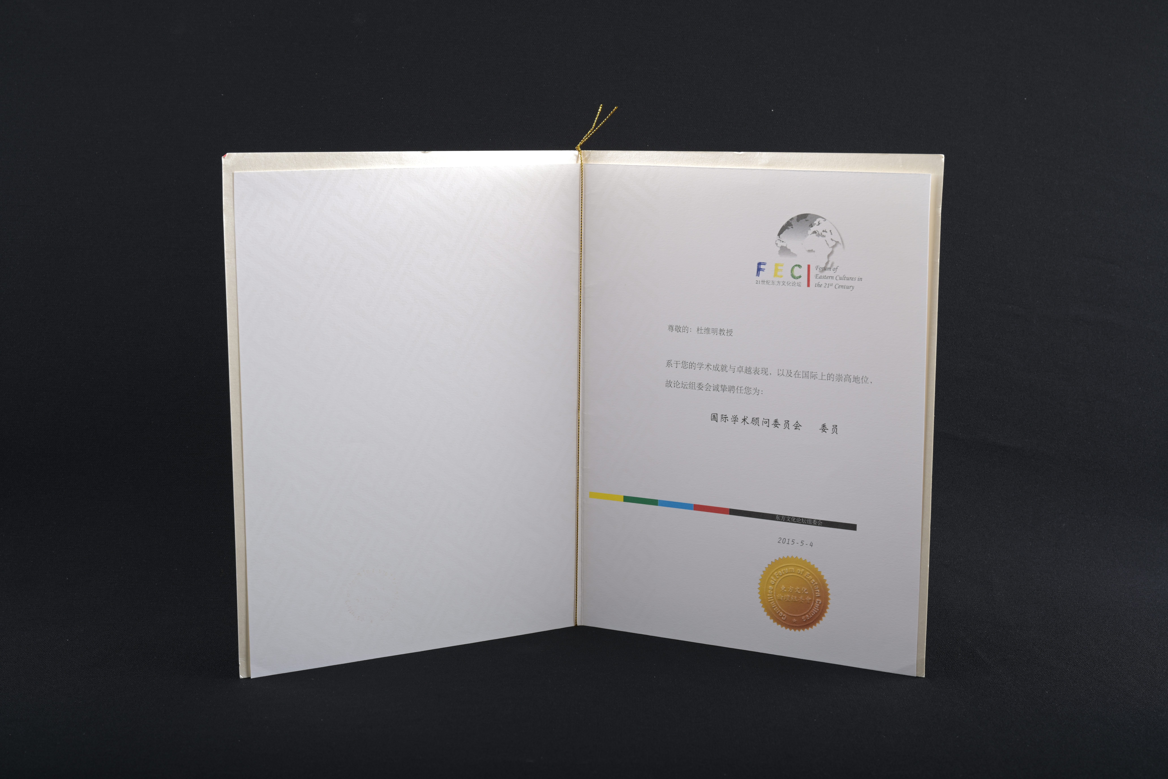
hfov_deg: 38.2
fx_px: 1687
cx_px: 584
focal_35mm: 52
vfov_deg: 26.0
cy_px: 390
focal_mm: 52
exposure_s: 1/200
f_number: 10
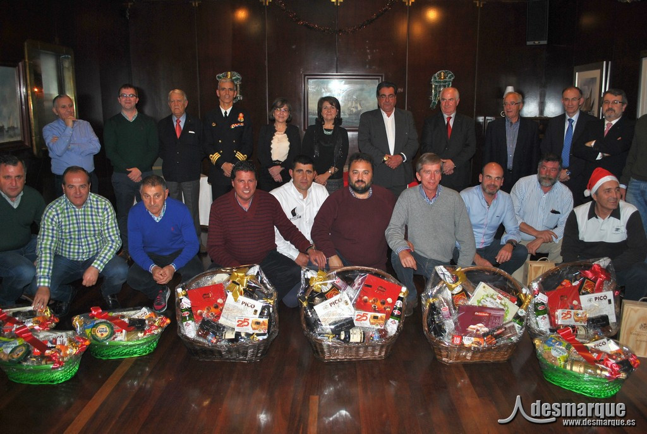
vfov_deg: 48.1
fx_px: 486
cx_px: 324
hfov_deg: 67.3
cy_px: 217
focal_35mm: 27
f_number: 3.5
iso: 200
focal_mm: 18
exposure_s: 1/60
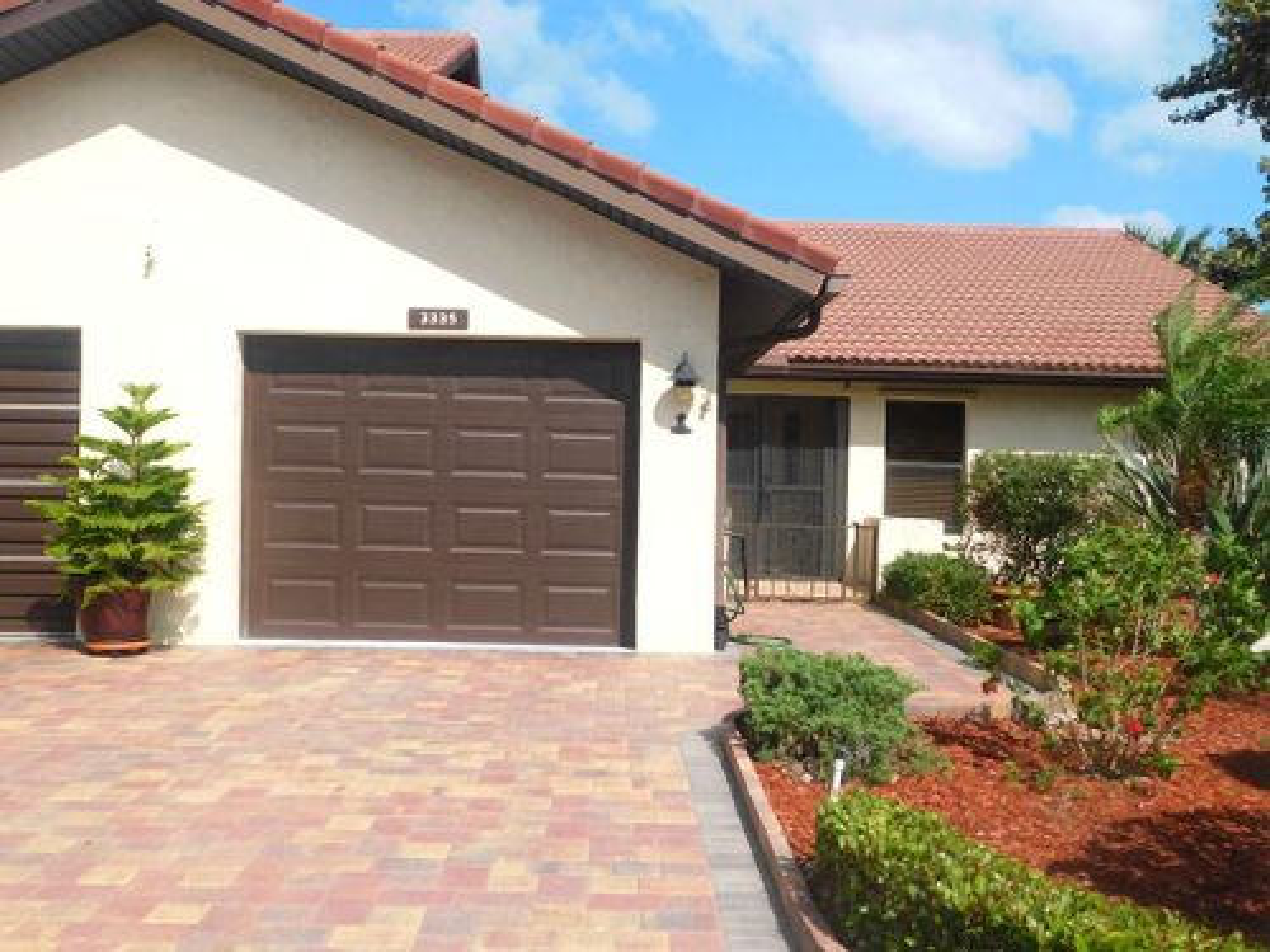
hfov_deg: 51.4
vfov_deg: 39.7
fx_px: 1321
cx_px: 635
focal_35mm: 36
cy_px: 476
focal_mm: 6.3
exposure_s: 1/400
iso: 125
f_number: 7
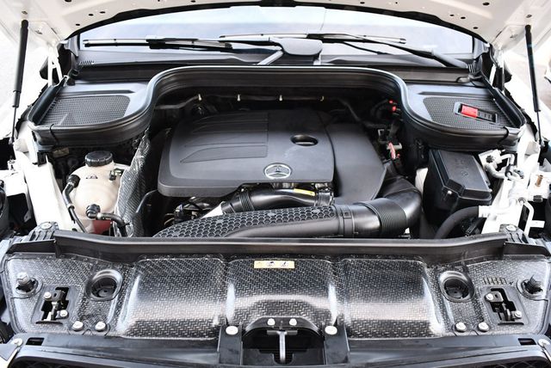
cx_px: 276
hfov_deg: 53.1
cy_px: 184
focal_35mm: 36
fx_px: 551
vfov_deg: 36.9
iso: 800
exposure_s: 1/250
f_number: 3.5
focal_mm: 18
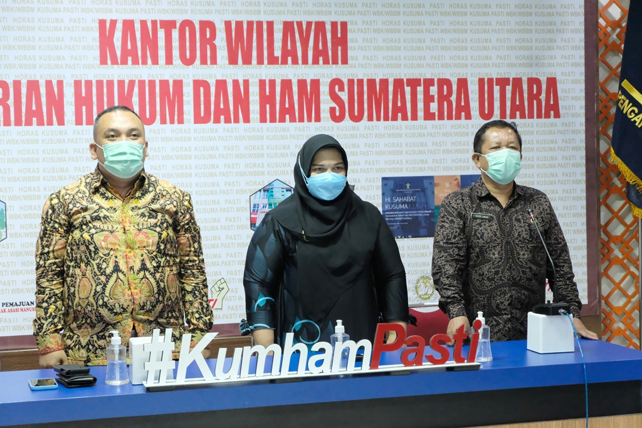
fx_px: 1338
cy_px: 214
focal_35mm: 75
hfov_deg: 27.0
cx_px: 321
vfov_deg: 18.2
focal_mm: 50
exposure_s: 1/40
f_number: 5.6
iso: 6400
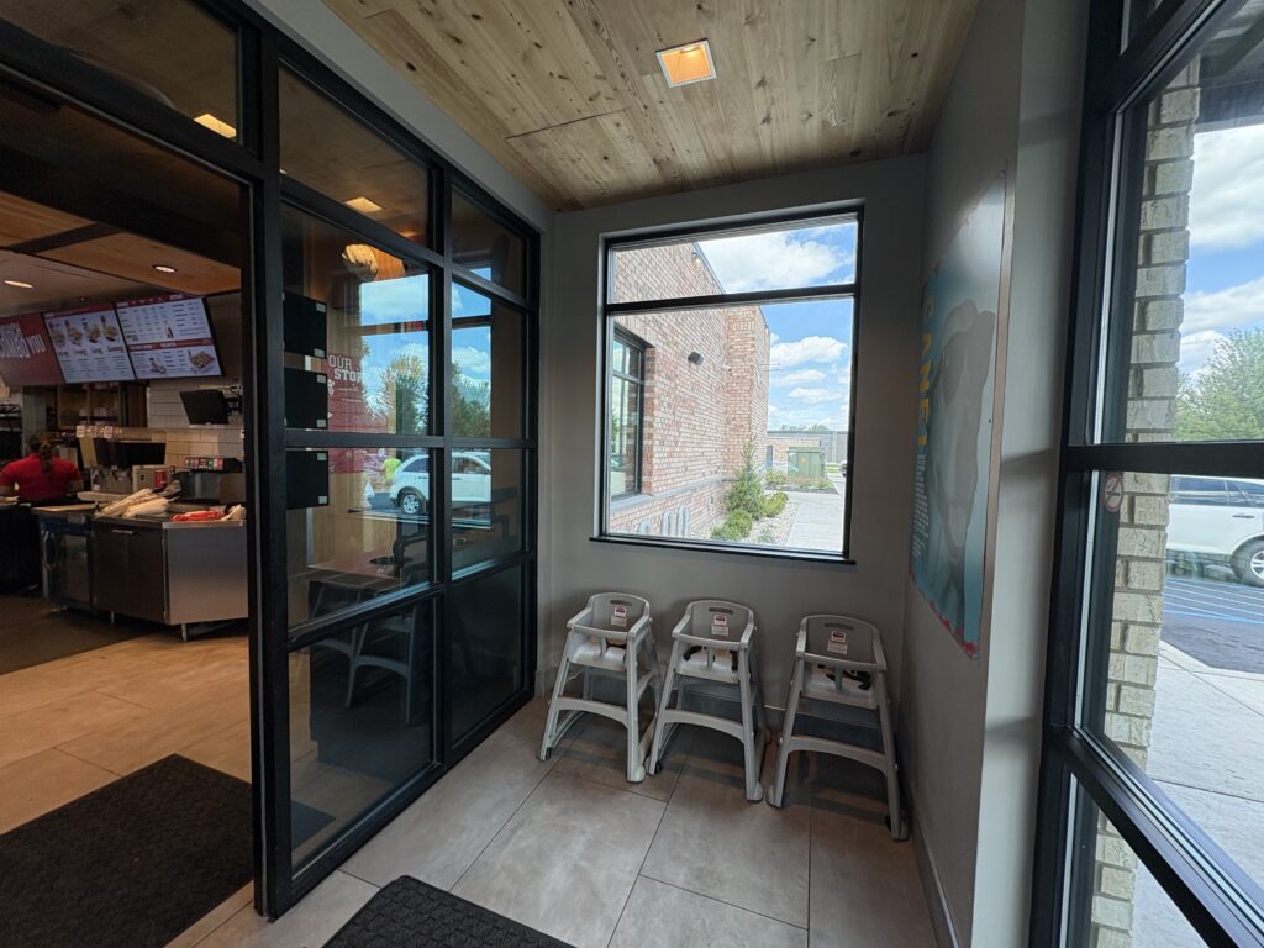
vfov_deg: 85.7
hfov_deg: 102.1
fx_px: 511
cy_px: 474
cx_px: 632
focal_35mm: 14
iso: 40
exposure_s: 1/113
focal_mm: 2.22
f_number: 2.2
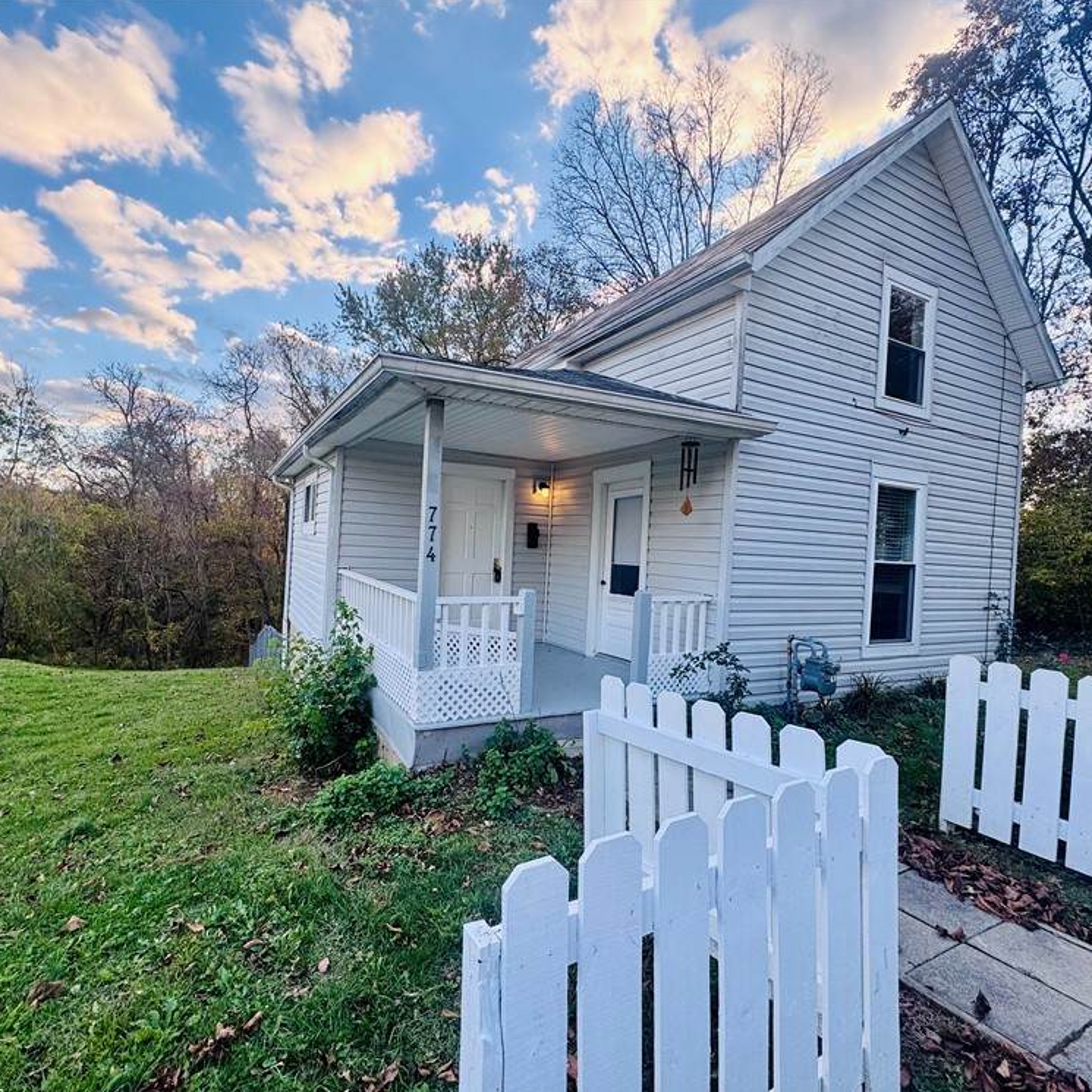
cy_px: 558
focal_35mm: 17
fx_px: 607
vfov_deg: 84.0
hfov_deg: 83.9
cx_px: 517
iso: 40
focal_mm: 2.22
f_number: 2.2
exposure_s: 1/170
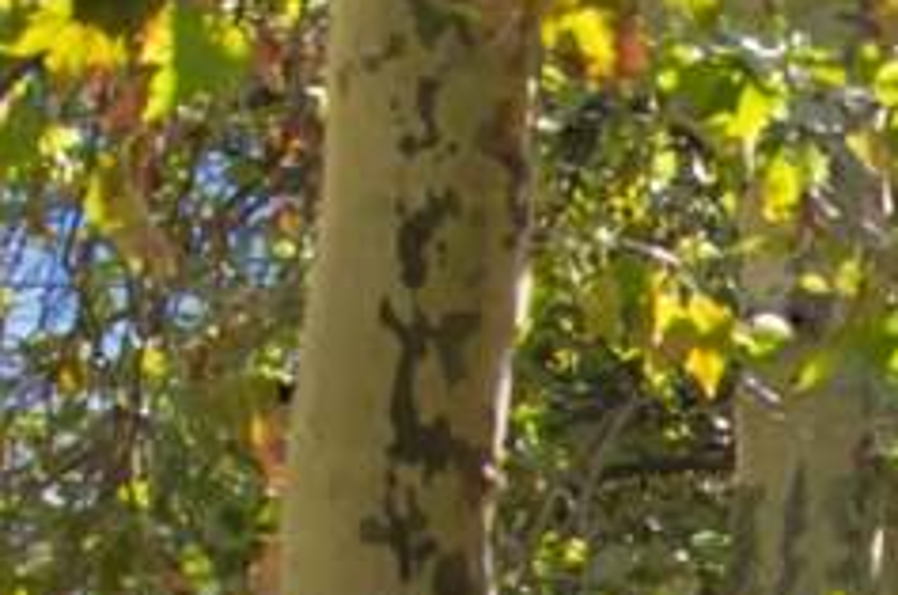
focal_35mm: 253
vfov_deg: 5.3
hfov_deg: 7.9
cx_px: 1633
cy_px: 1203
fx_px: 6308
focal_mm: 25
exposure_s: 1/125
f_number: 5.6
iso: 200
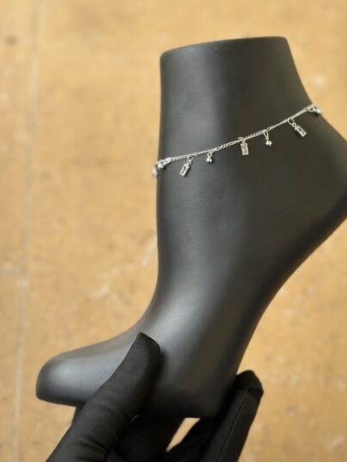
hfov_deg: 20.4
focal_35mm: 72
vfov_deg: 27.0
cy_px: 194
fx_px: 962
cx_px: 231
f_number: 1.78
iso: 80
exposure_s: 1/444
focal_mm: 6.86
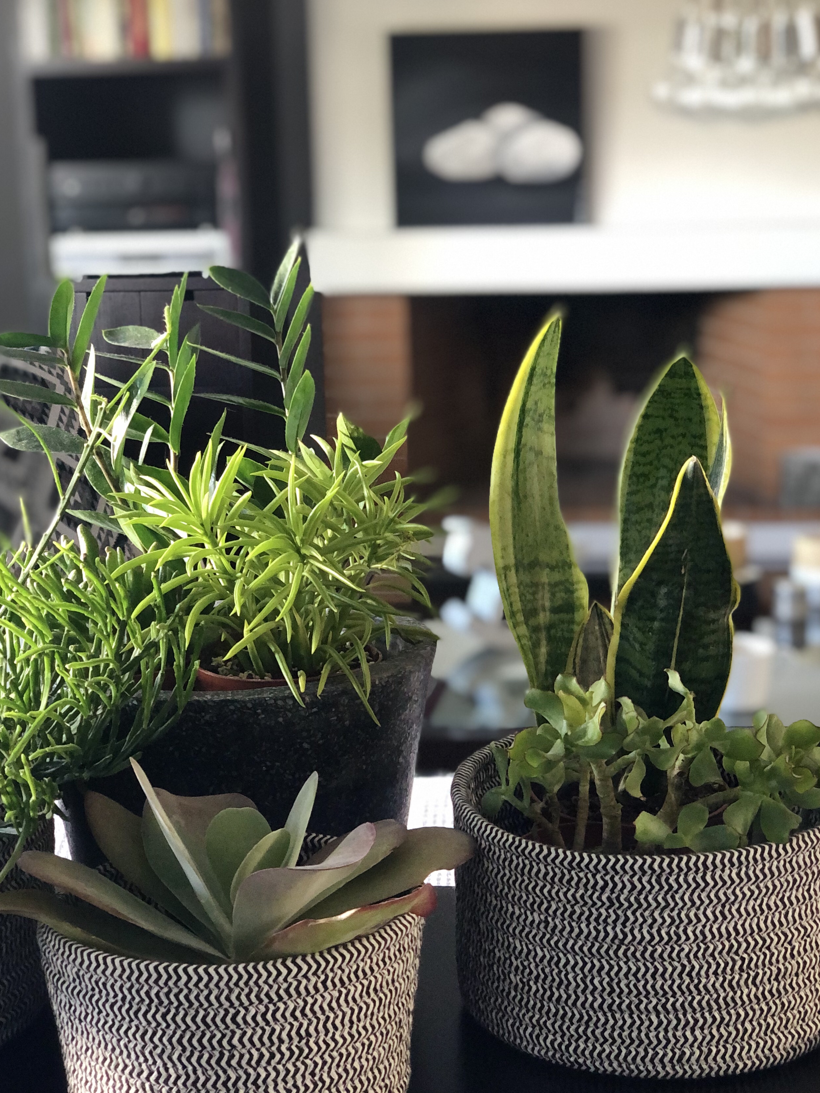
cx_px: 431
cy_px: 554
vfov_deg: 30.7
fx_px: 1990
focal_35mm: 63
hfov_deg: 23.3
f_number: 2.4
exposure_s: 1/17
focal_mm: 6
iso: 160
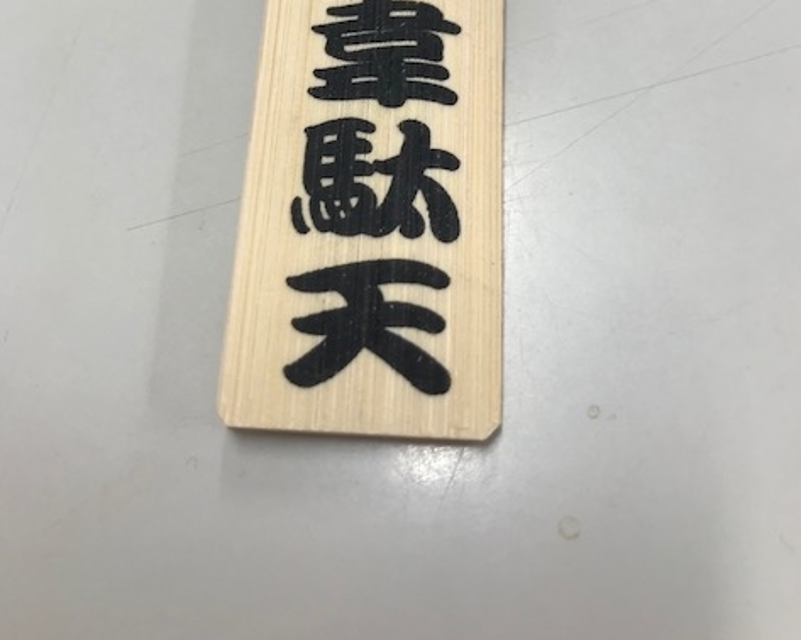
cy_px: 108
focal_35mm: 37
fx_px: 877
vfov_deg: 38.3
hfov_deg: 49.1
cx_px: 401
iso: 25
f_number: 1.8
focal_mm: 3.99
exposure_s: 1/60
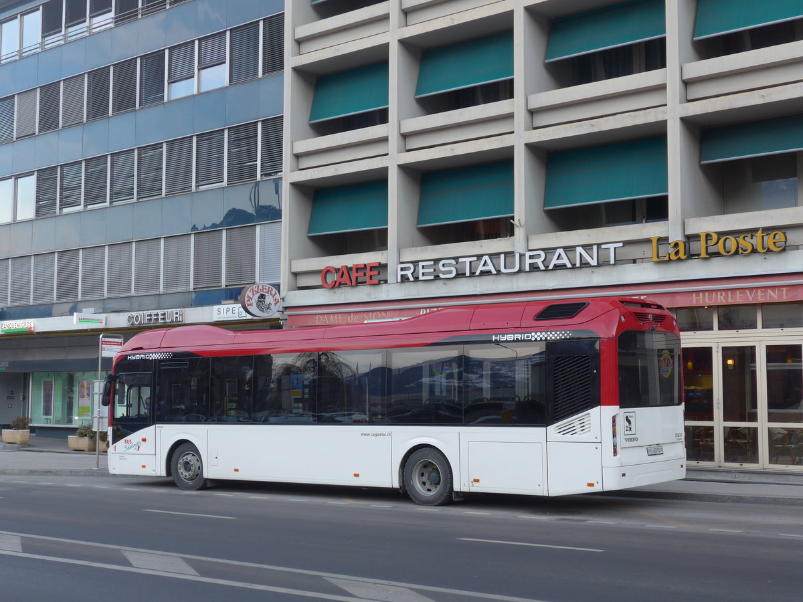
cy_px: 301
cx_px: 402
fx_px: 1137
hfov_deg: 38.9
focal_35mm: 49
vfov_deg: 29.7
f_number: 3.2
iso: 100
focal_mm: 10.1
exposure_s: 1/60
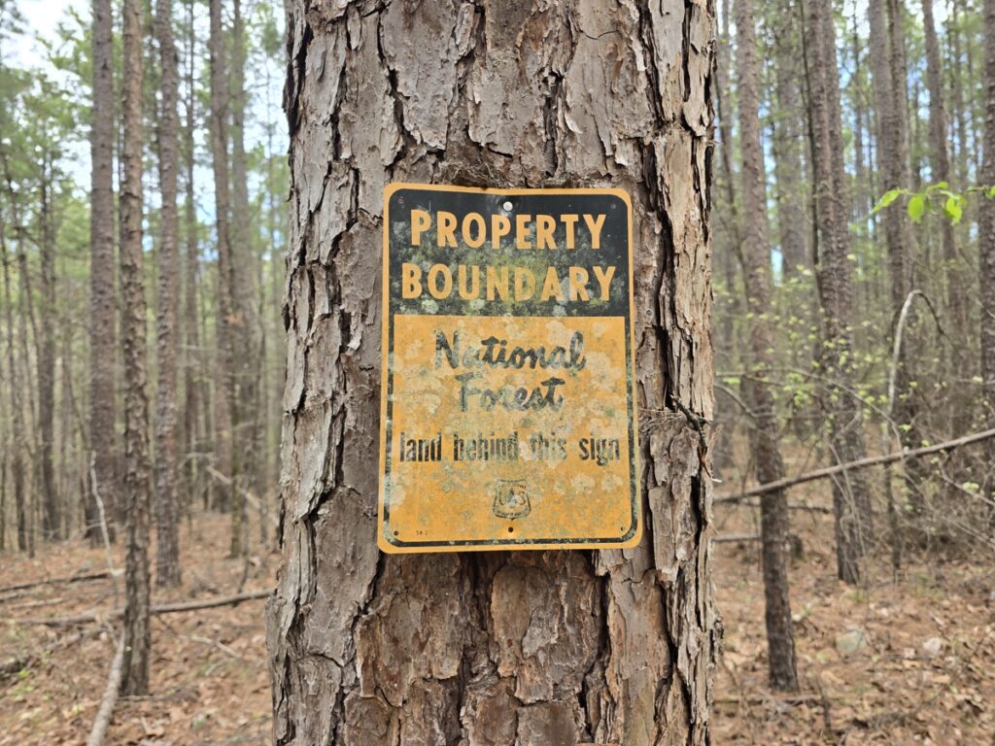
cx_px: 498
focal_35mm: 23
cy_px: 373
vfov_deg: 58.9
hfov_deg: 73.9
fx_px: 661
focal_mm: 6.3
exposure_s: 1/180
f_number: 1.7
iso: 50
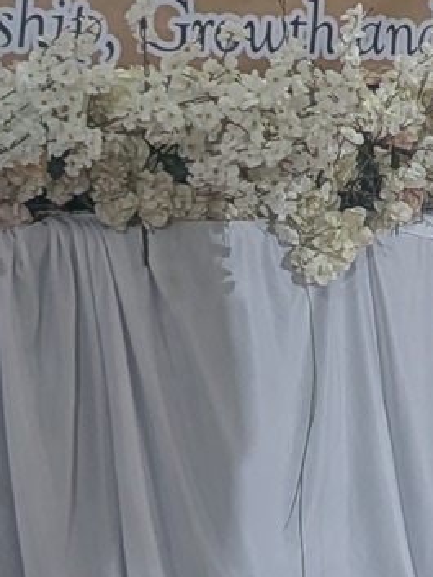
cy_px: 348
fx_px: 2900
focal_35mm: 174
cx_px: 719
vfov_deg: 11.4
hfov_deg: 8.3
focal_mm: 6.81
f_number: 1.85
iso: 62
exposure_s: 1/33.3
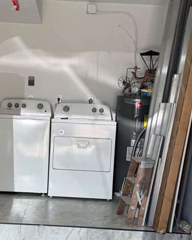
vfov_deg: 32.4
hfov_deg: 26.1
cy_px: 137
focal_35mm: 58
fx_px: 412
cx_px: 63
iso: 64
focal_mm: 6.76
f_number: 1.78
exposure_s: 1/252
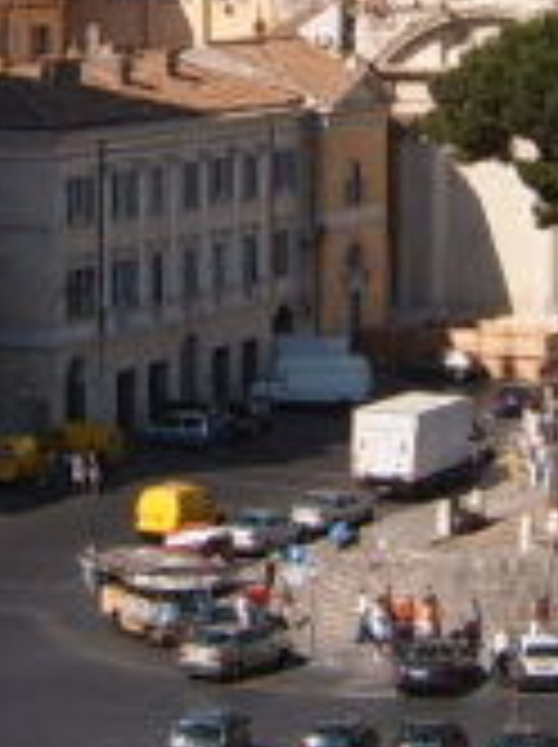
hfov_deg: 9.0
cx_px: 184
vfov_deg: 11.9
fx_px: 3555
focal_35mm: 165
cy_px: 112
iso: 63
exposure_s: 1/350
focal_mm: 6.2
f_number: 6
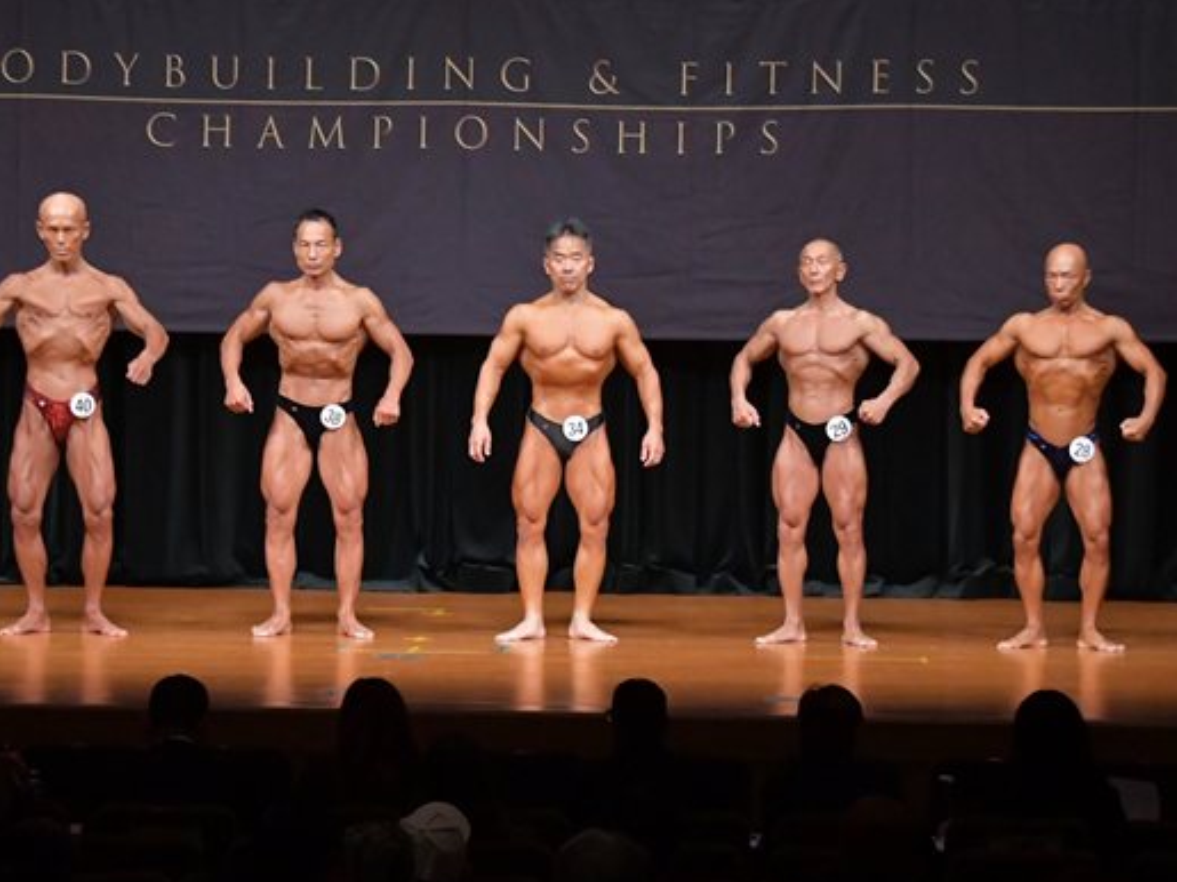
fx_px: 6051
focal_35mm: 178
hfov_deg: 11.1
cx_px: 481
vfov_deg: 8.3
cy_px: 439
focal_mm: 82
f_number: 5.6
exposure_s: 1/400
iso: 5000
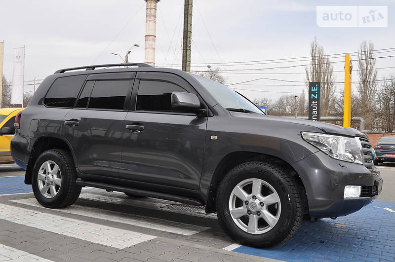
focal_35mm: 33
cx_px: 198
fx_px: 362
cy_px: 131
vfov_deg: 39.9
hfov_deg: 57.3
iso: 200
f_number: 10
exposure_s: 1/200
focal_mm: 22
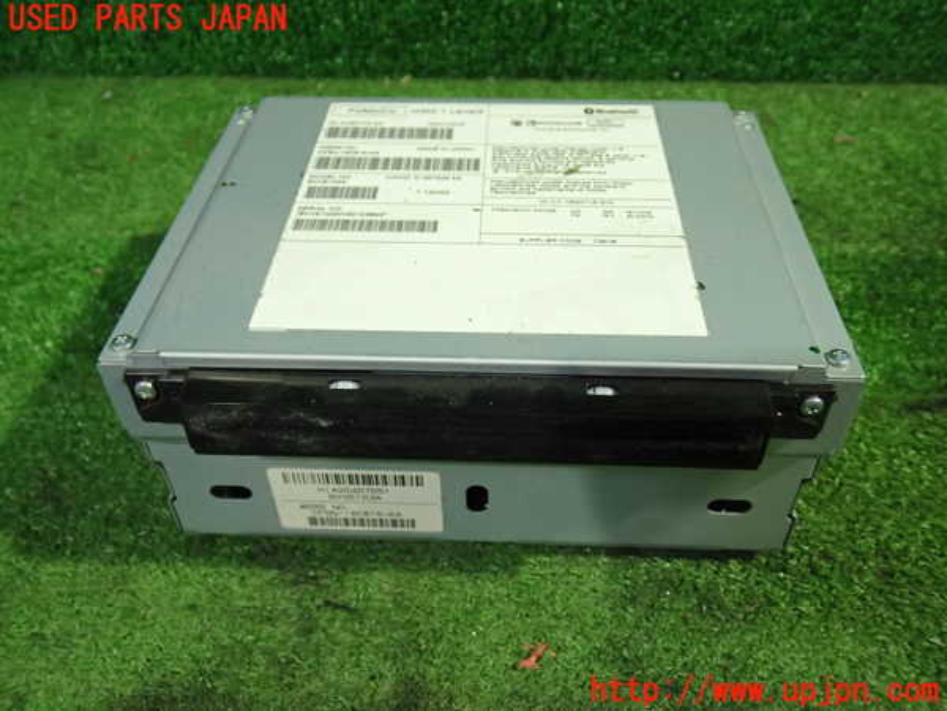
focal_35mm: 30
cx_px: 474
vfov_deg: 46.8
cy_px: 356
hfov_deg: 60.0
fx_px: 821
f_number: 2.3
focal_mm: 5.4
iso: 400
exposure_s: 1/30
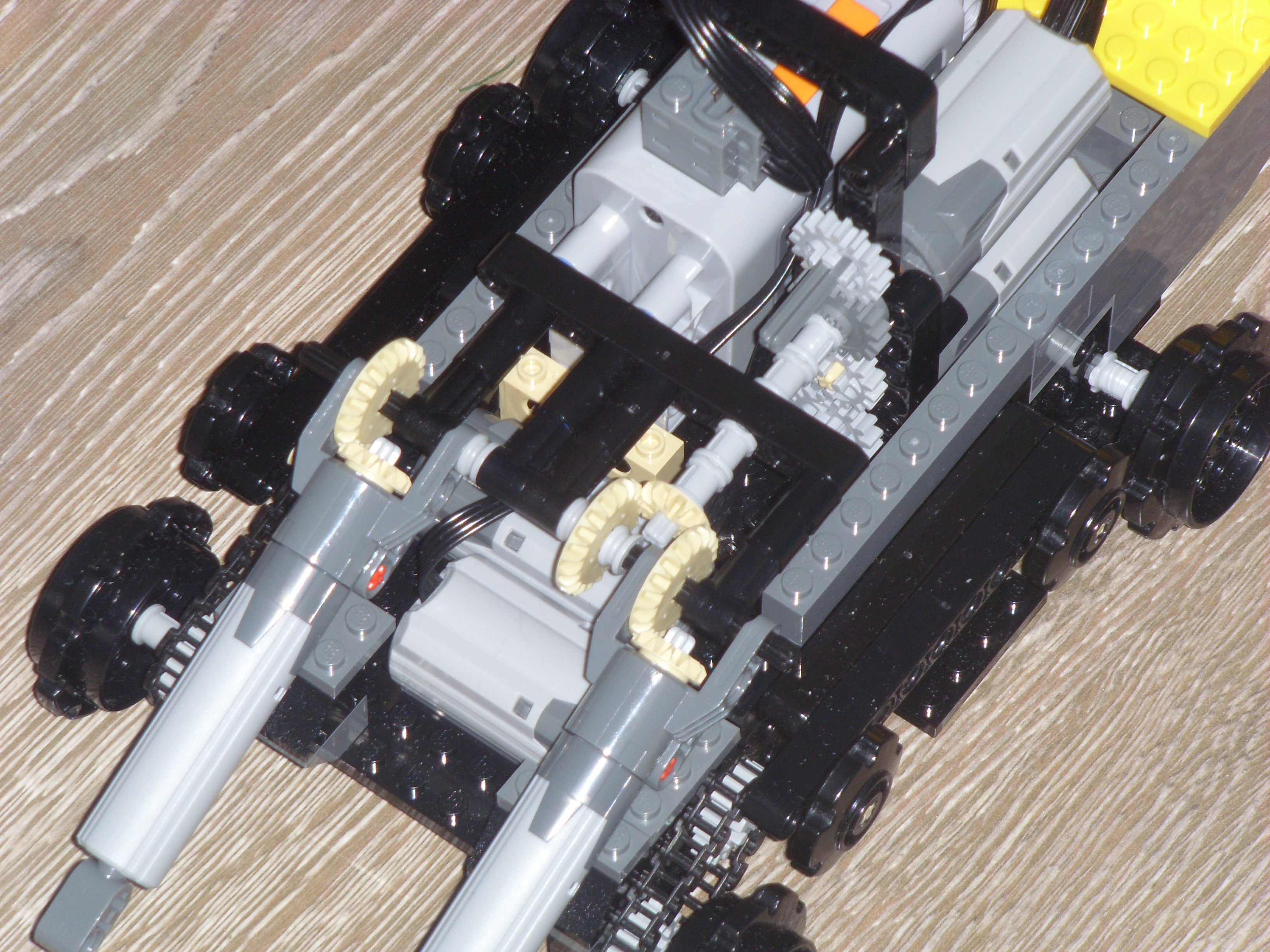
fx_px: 6604
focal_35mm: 180
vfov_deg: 8.2
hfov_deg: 11.0
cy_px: 476
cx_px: 635
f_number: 4.9
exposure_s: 1/125
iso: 100
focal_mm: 30
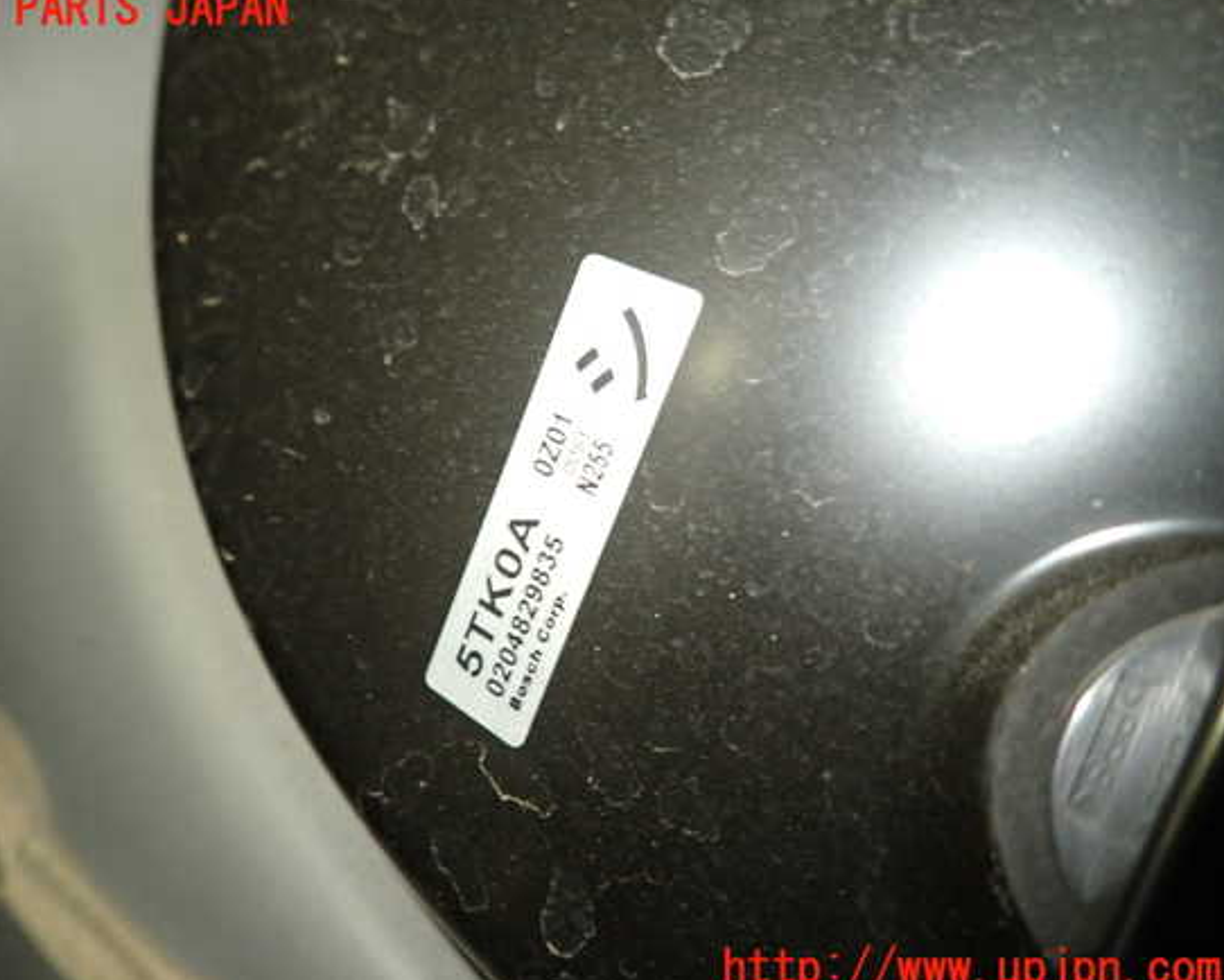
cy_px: 490
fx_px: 978
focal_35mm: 27
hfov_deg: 63.9
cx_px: 556
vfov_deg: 53.2
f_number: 2
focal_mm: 4.5
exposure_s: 1/30
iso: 400
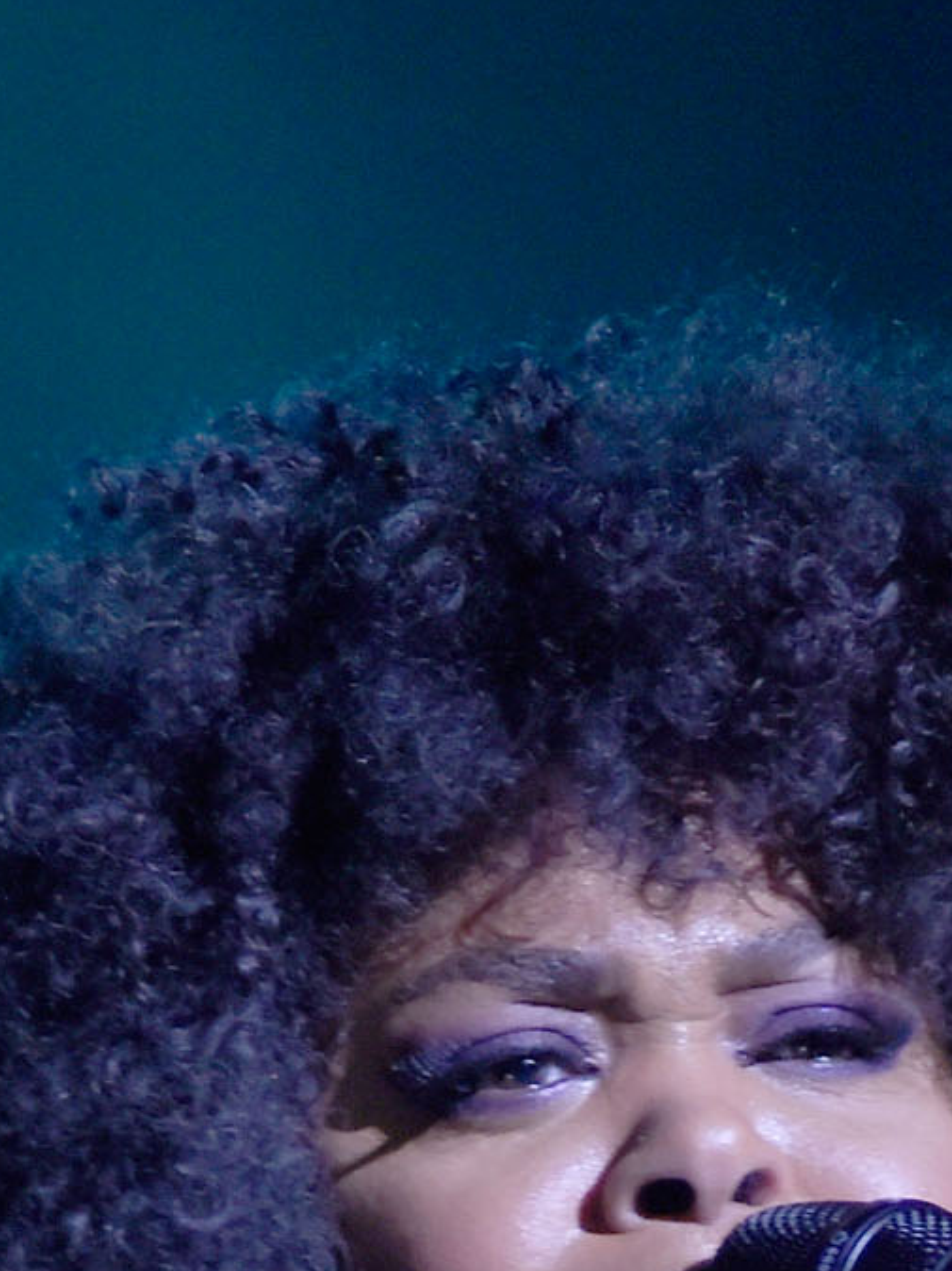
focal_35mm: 1284
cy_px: 2597
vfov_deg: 1.5
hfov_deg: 1.2
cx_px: 563
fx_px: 47113
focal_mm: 300
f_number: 2.8
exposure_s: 1/80
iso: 2000
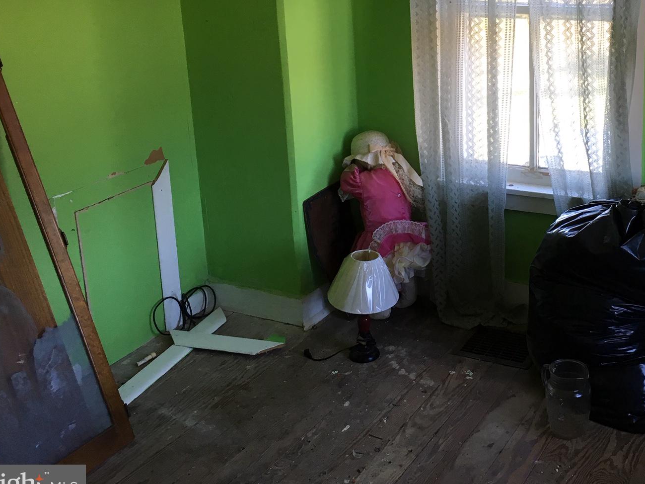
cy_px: 129
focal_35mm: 45
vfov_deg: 31.7
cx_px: 464
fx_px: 838
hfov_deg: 41.1
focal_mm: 4.15
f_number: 2.2
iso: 25
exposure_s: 1/30
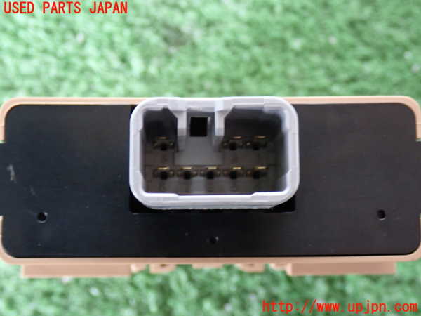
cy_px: 158
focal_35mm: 54
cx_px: 210
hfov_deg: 35.5
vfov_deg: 27.0
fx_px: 657
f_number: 3.3
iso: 1000
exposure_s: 1/13
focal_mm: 9.65
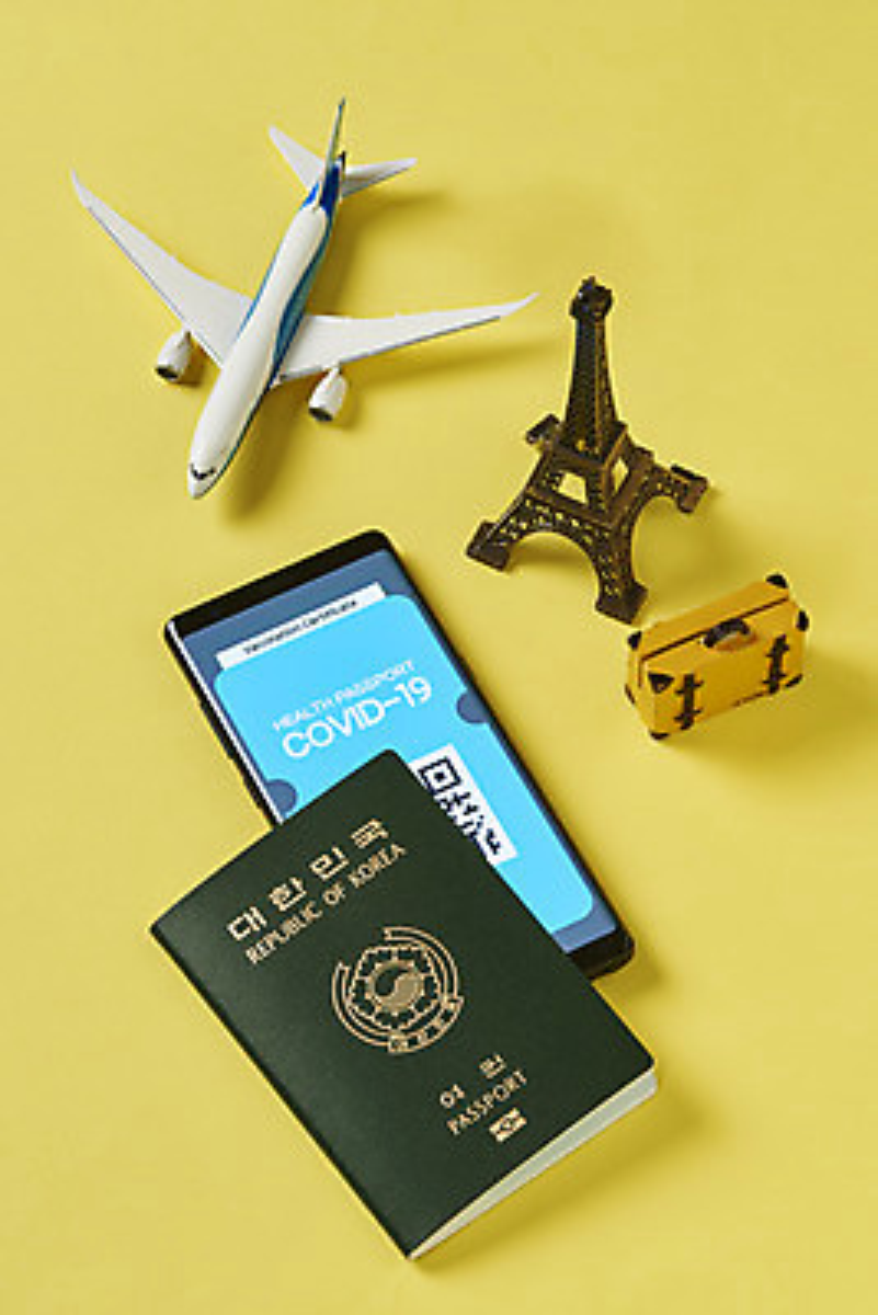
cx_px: 439
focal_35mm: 105
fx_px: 3838
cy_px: 658
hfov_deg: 13.1
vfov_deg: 19.4
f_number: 22
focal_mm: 105
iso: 80
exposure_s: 2.5
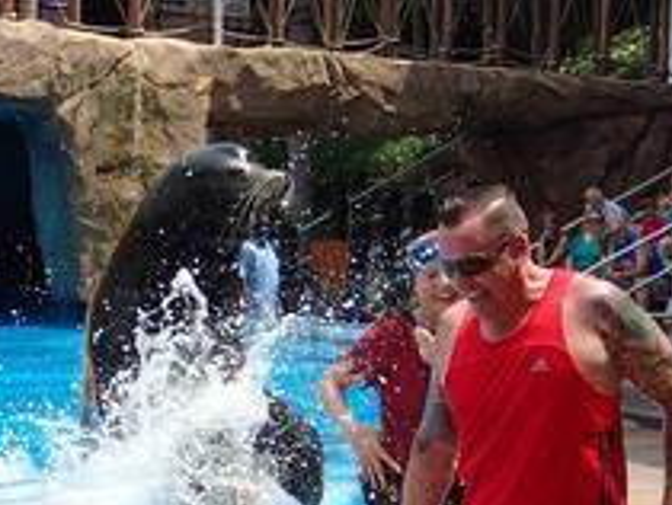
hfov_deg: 16.1
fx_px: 2371
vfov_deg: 12.1
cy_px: 358
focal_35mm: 122
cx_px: 224
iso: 200
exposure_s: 1/800
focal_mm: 10.3
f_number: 5
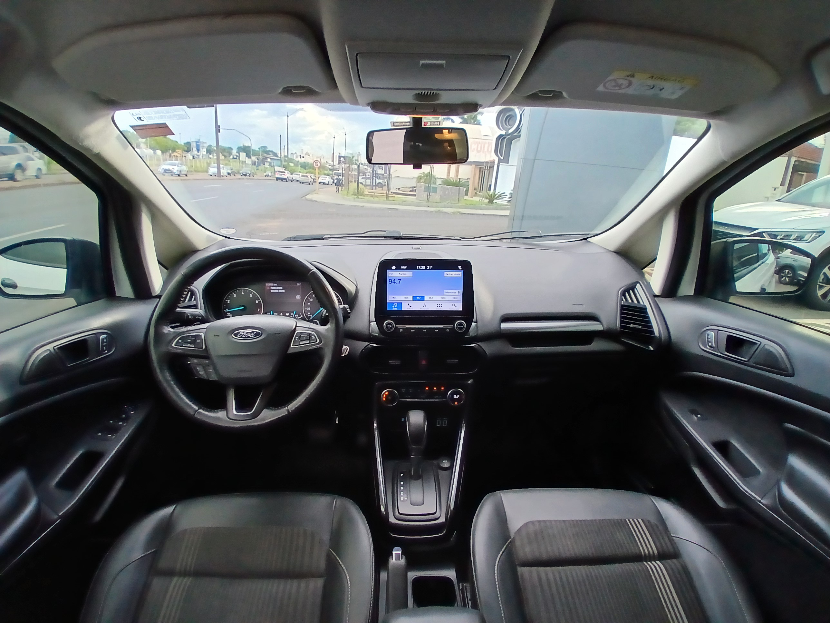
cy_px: 312
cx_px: 415
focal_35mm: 17
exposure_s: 1/60
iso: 64
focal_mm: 1.4
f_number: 2.2
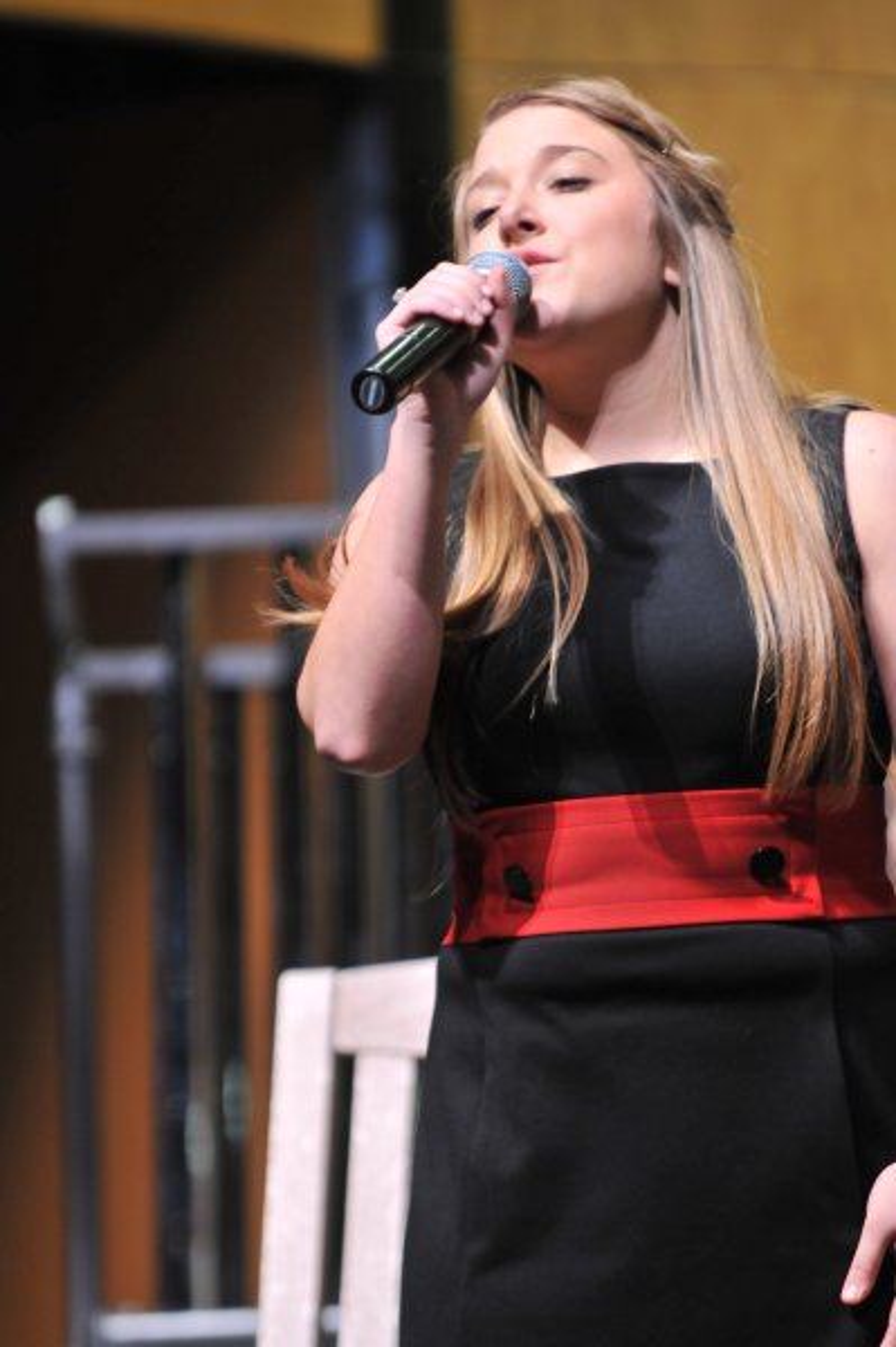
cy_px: 674
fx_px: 11219
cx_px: 448
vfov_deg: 6.9
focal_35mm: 300
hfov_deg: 4.6
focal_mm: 200
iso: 800
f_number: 2.8
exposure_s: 1/50
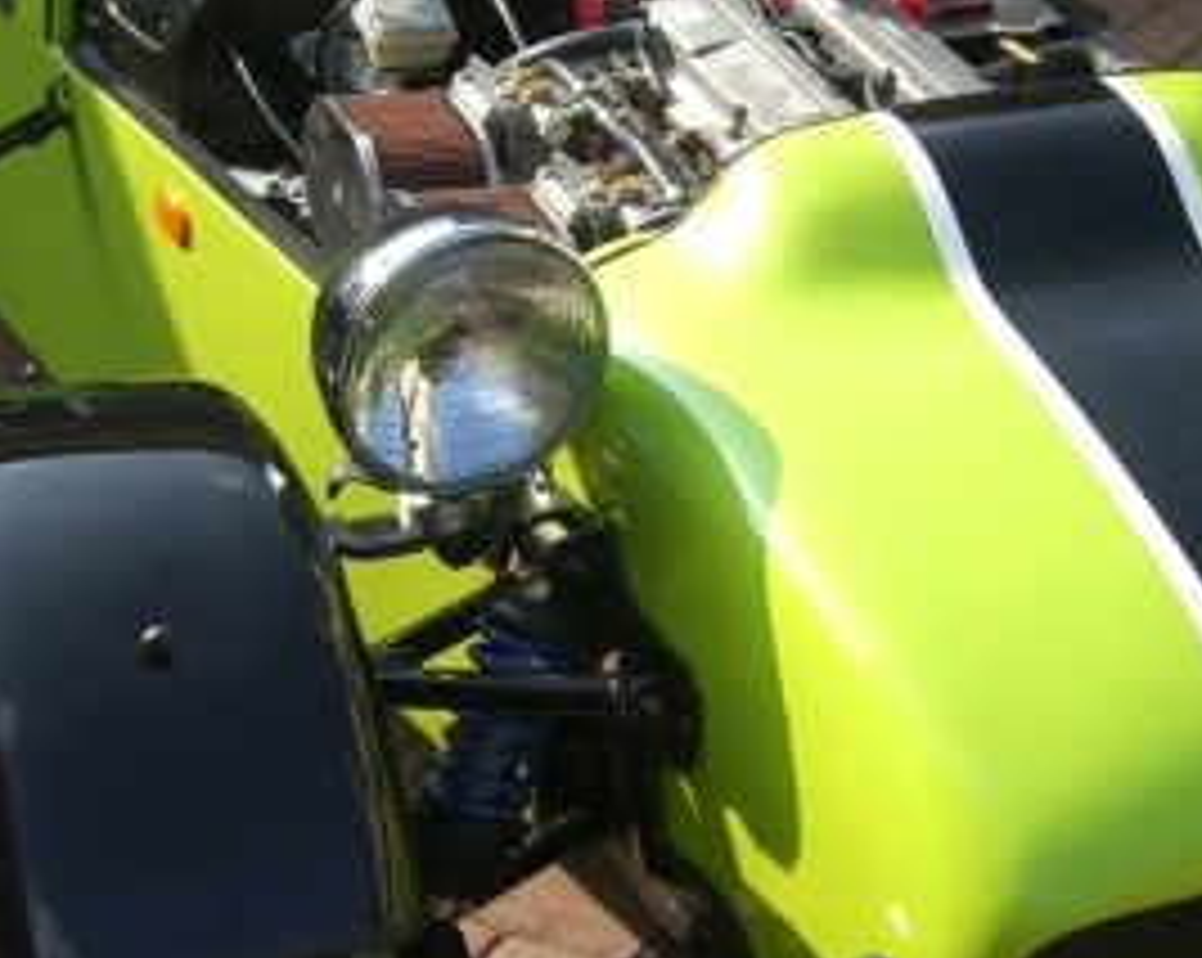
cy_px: 391
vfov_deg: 17.2
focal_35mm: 89
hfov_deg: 21.4
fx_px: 3163
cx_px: 855
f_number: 4
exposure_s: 1/320
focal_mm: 7.9
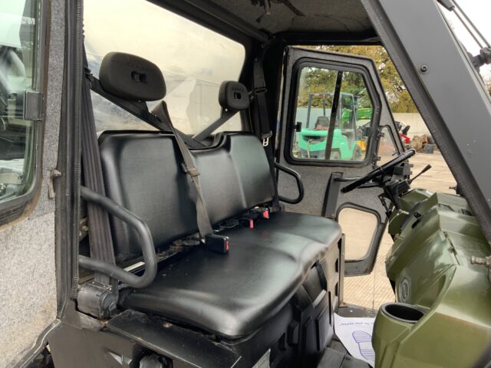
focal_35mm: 29
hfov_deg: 61.7
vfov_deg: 48.2
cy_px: 184
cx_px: 246
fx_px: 411
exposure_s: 1/122
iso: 40
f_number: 1.8
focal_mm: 3
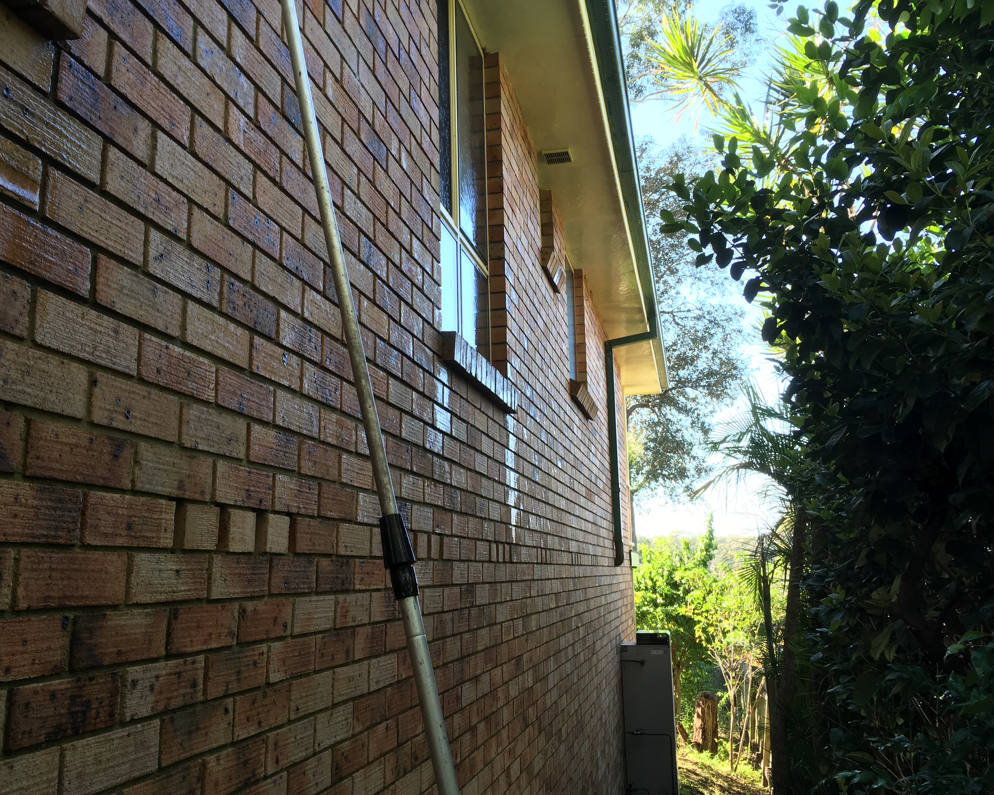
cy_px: 394
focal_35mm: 31
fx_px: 912
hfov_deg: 57.2
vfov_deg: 47.1
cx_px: 501
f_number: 2.2
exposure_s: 1/100
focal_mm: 4.15
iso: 32
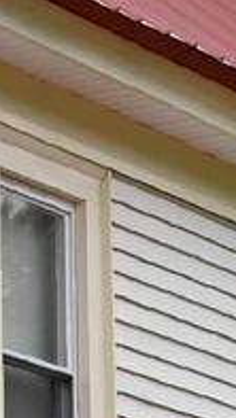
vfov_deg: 7.0
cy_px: 458
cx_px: -785
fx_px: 3389
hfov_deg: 3.7
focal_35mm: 305
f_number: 5.6
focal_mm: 28
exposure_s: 1/250
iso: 100
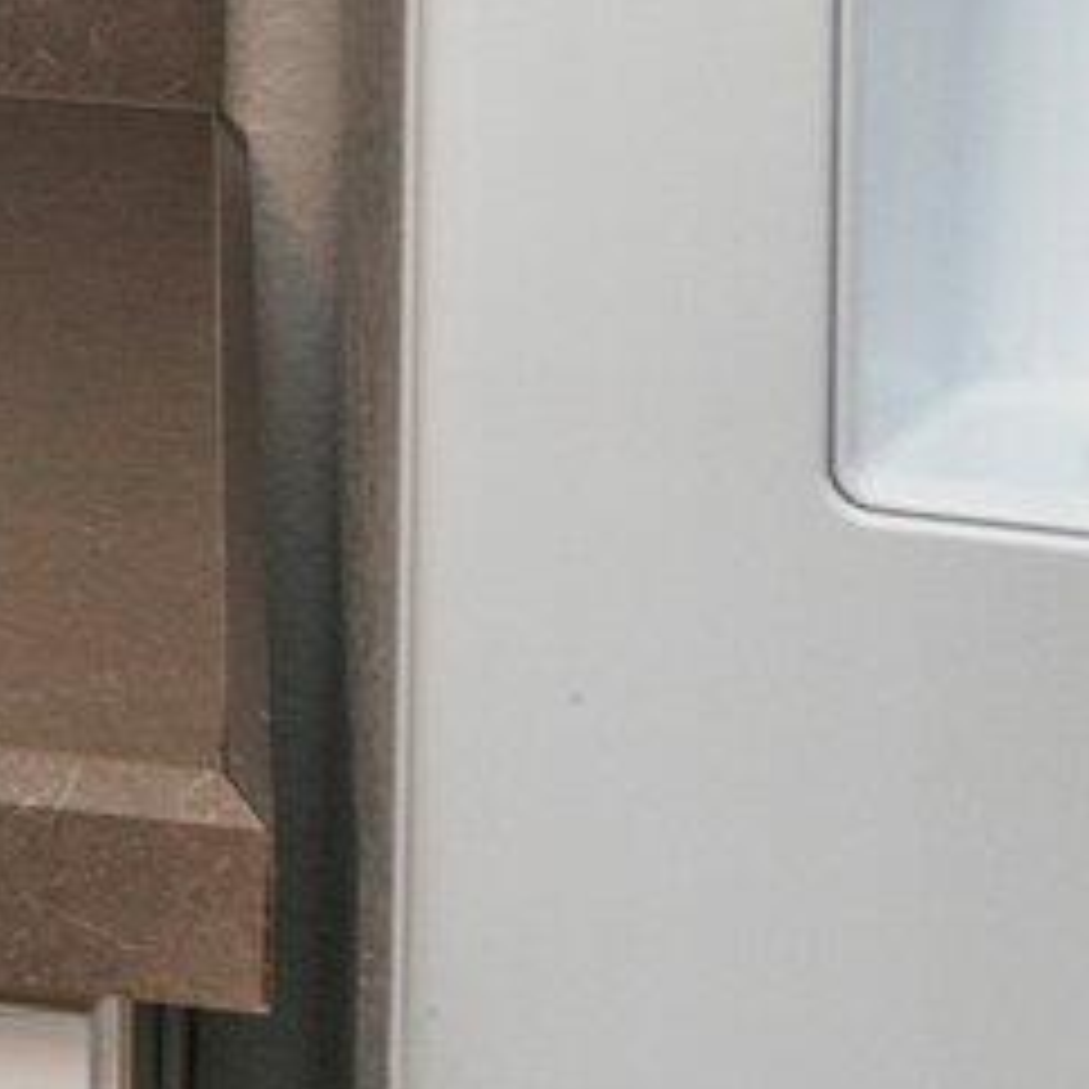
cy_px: -1372
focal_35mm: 216
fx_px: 7688
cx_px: -3478
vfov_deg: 7.6
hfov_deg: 6.4
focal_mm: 30
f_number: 9
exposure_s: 1/30
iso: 400
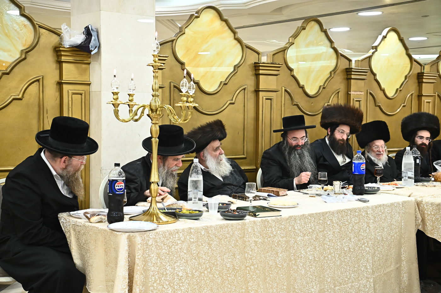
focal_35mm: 52
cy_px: 146
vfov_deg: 25.9
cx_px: 220
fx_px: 636
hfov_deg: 38.2
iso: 3200
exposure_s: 1/160
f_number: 4.5
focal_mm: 52
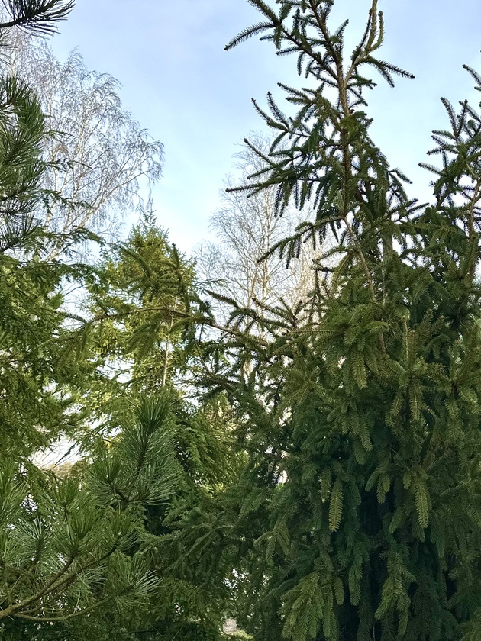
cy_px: 315
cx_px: 356
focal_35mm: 40
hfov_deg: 35.2
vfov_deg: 46.8
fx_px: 741
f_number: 1.78
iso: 80
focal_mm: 6.86
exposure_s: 1/1517
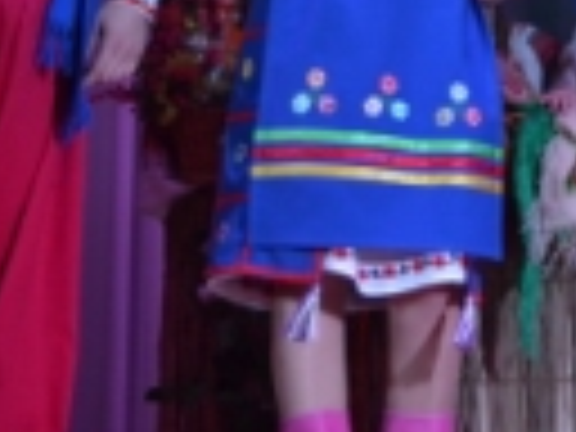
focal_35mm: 172
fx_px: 2862
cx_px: 621
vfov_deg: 8.5
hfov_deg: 11.3
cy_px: -205
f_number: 5
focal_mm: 34
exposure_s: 1/60
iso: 400
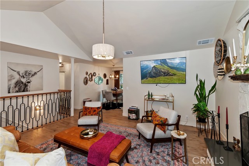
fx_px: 104
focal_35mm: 15
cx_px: 124
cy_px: 83
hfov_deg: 100.4
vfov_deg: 77.4
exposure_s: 1/30
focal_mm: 10
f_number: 8
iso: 400
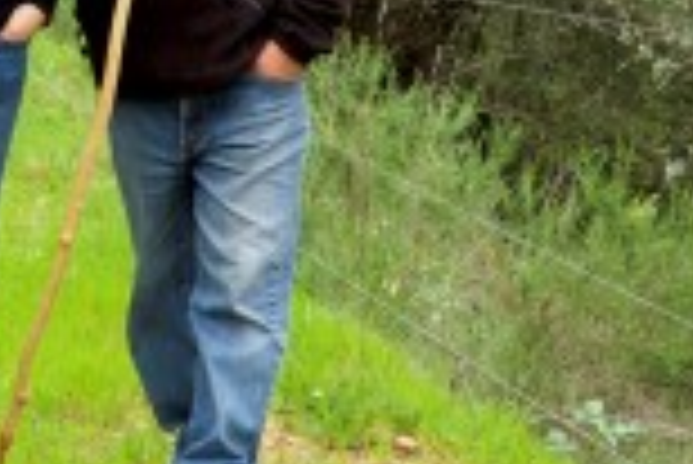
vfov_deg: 7.2
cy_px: -369
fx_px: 3603
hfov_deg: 10.6
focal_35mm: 187
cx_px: -346
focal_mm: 26.6
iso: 400
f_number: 4.2
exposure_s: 1/110
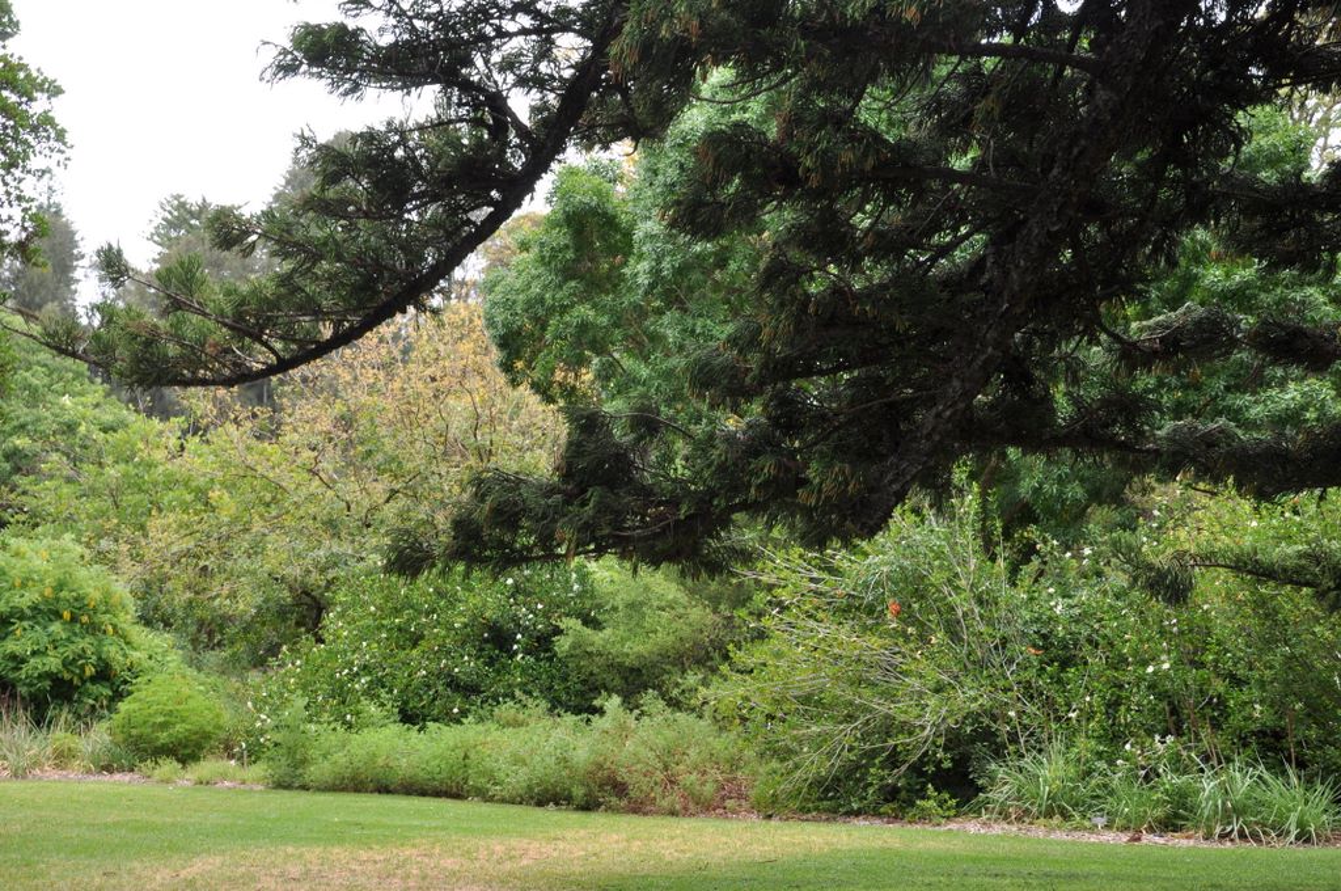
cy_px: 446
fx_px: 2121
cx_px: 670
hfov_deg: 35.1
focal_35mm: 57
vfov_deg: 23.7
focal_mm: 38
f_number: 9
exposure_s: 1/80
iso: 200
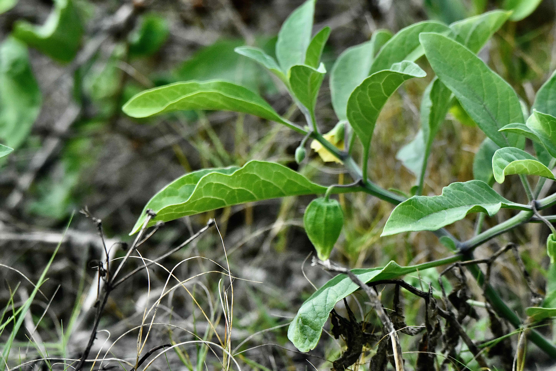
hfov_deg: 4.6
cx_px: 278
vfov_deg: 3.1
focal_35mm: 450
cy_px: 186
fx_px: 6949
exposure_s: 1/4000
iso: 5000
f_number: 8
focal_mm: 300
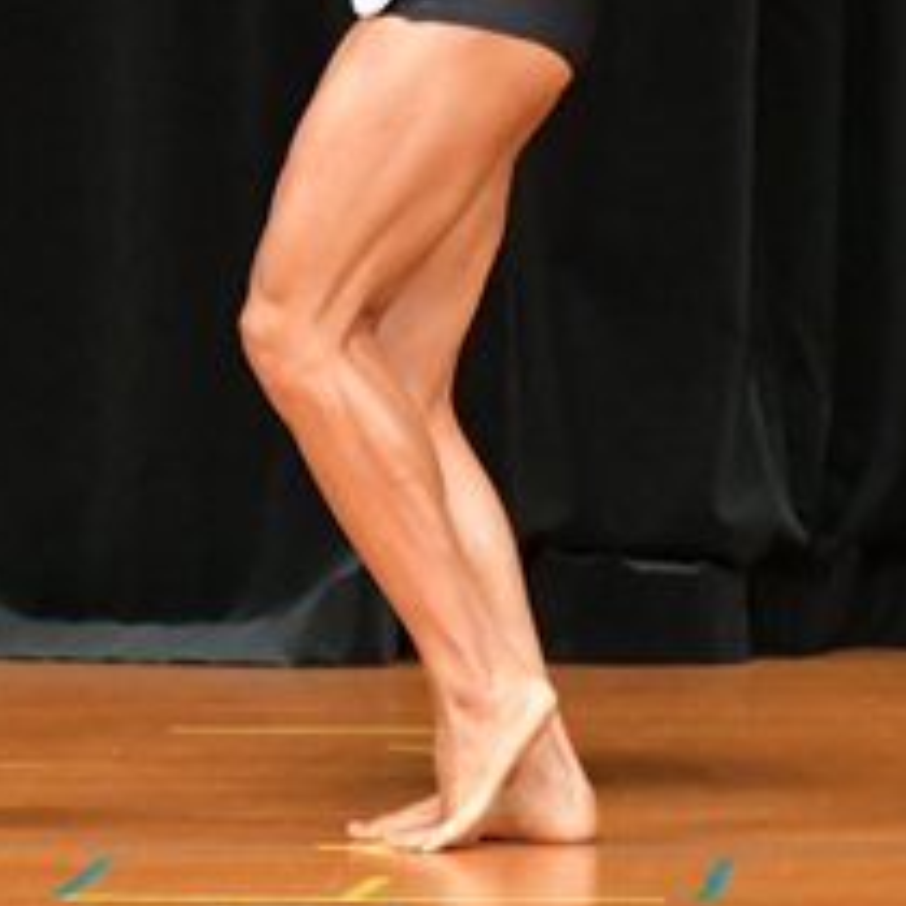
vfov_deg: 2.2
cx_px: -701
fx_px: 23630
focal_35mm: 798
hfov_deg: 2.2
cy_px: 56
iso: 8000
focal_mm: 170
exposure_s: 1/400
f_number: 5.6
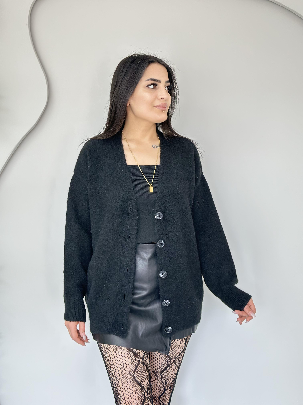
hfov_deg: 30.3
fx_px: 560
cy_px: 202
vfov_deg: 39.7
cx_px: 152
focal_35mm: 48
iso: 100
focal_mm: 6.86
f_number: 1.78
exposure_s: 1/100
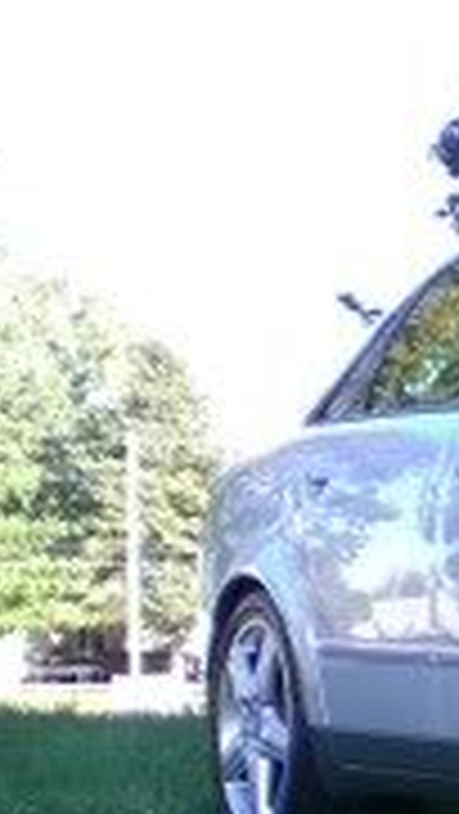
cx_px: 1269
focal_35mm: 146
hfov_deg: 7.5
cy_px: 1043
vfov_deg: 14.2
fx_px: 3155
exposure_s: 1/100
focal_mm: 6.3
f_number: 3.1
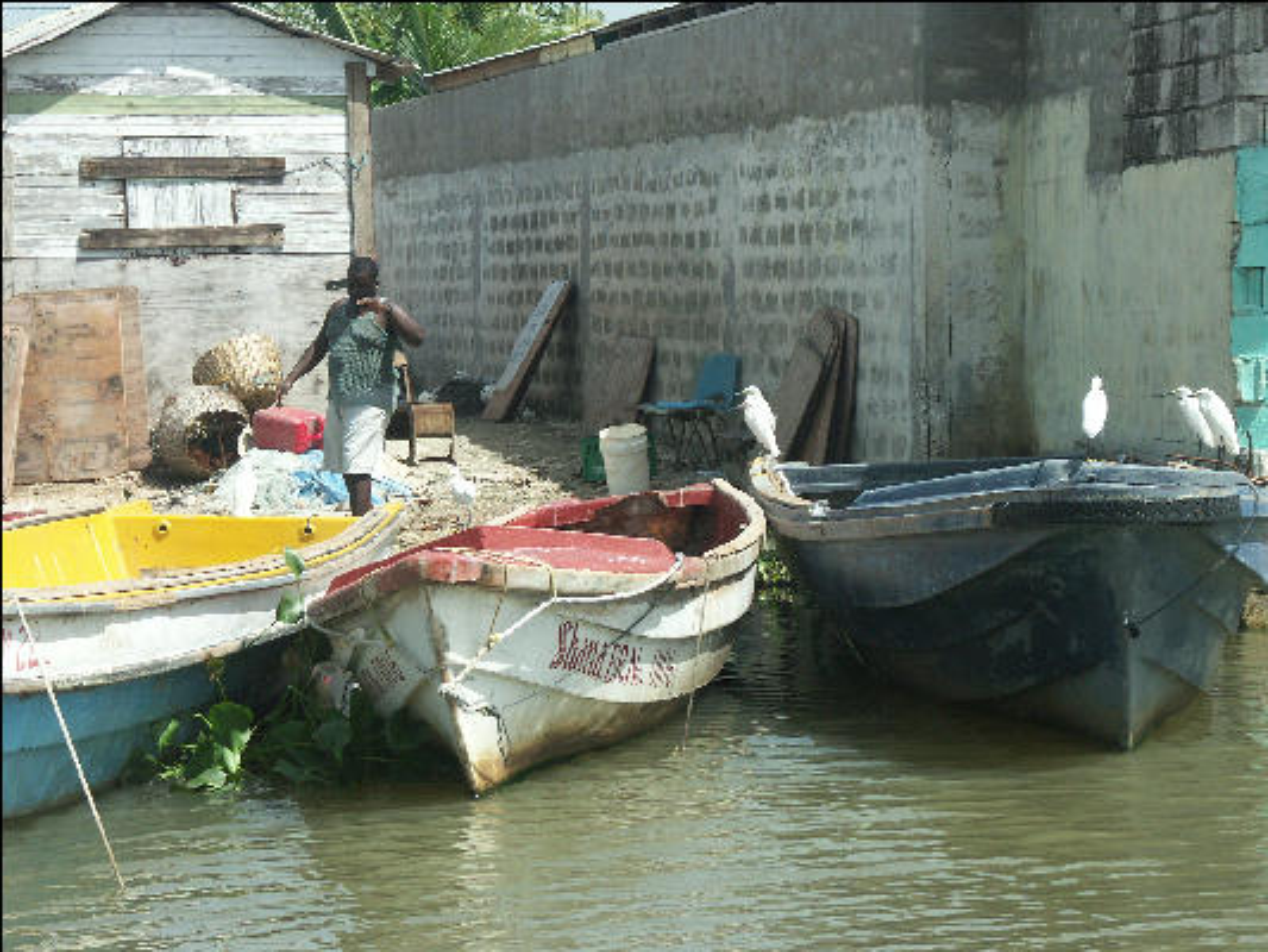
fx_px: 4433
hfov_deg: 16.3
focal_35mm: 121
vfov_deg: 12.3
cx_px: 634
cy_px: 476
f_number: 5.6
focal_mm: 29.9
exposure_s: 1/500
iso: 100
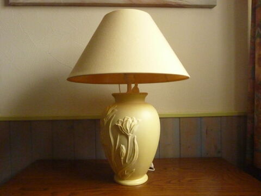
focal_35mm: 25
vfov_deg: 54.9
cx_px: 130
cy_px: 98
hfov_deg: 69.4
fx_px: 188
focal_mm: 4.1
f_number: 3.3
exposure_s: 1/30
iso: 800
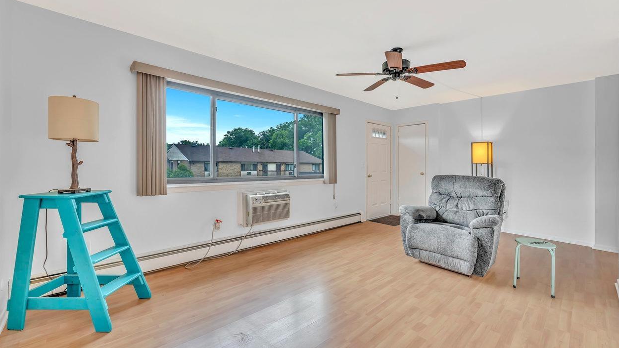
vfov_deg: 70.5
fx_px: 246
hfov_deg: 103.0
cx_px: 310
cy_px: 167
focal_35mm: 15
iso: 500
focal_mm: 14
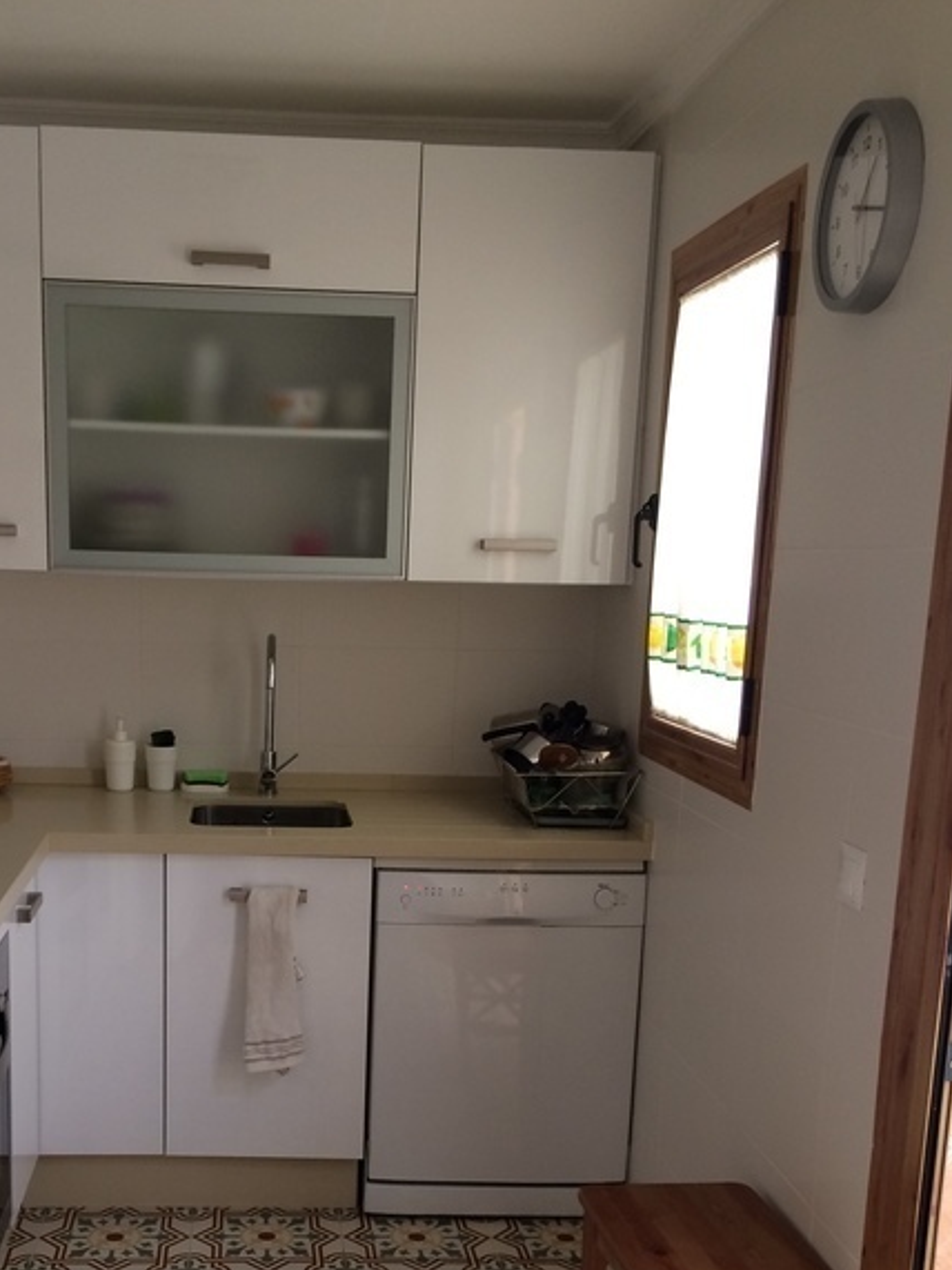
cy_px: 850
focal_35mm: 39
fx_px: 1431
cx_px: 316
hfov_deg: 36.4
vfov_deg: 47.1
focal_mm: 4.15
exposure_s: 1/33
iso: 125
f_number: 2.2
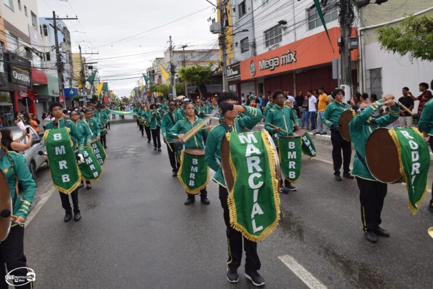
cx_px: 216
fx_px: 325
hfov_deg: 67.4
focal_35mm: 27
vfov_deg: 47.9
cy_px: 144
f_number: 7.1
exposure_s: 1/200
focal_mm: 18
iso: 100
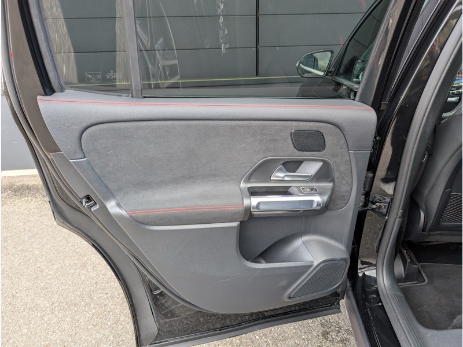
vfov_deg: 56.8
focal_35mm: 24
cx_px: 232
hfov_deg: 71.6
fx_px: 321
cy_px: 174
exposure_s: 1/350
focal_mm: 6.9
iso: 479
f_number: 1.68
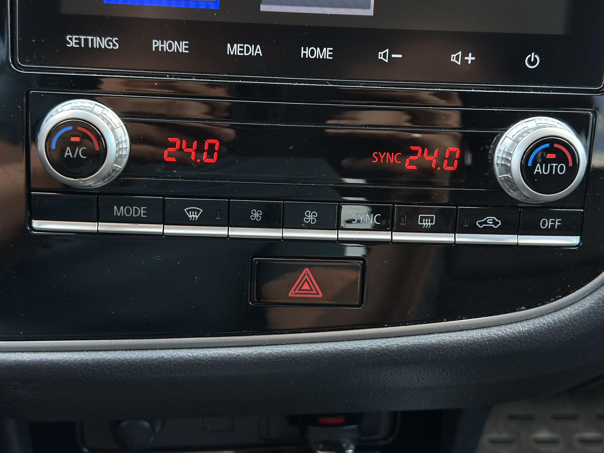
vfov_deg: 30.3
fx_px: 838
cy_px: 226
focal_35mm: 48
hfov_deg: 39.7
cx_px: 302
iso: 125
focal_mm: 6.86
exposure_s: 1/104
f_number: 1.78
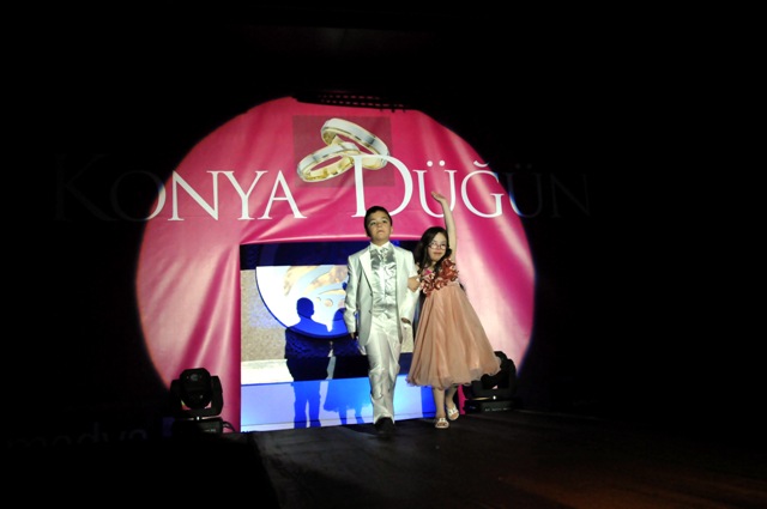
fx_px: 702
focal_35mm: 33
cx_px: 384
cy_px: 254
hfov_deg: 57.3
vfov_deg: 39.9
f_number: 5.6
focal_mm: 22
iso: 2000
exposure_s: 1/160
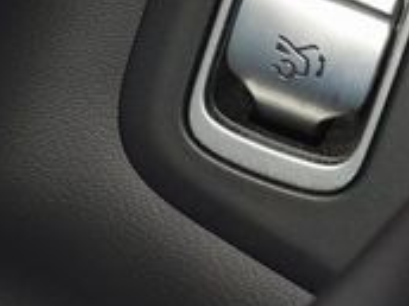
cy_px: 44
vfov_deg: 4.0
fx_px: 4443
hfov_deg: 5.3
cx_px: 297
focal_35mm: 376
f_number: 8
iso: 100
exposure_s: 1/125
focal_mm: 70
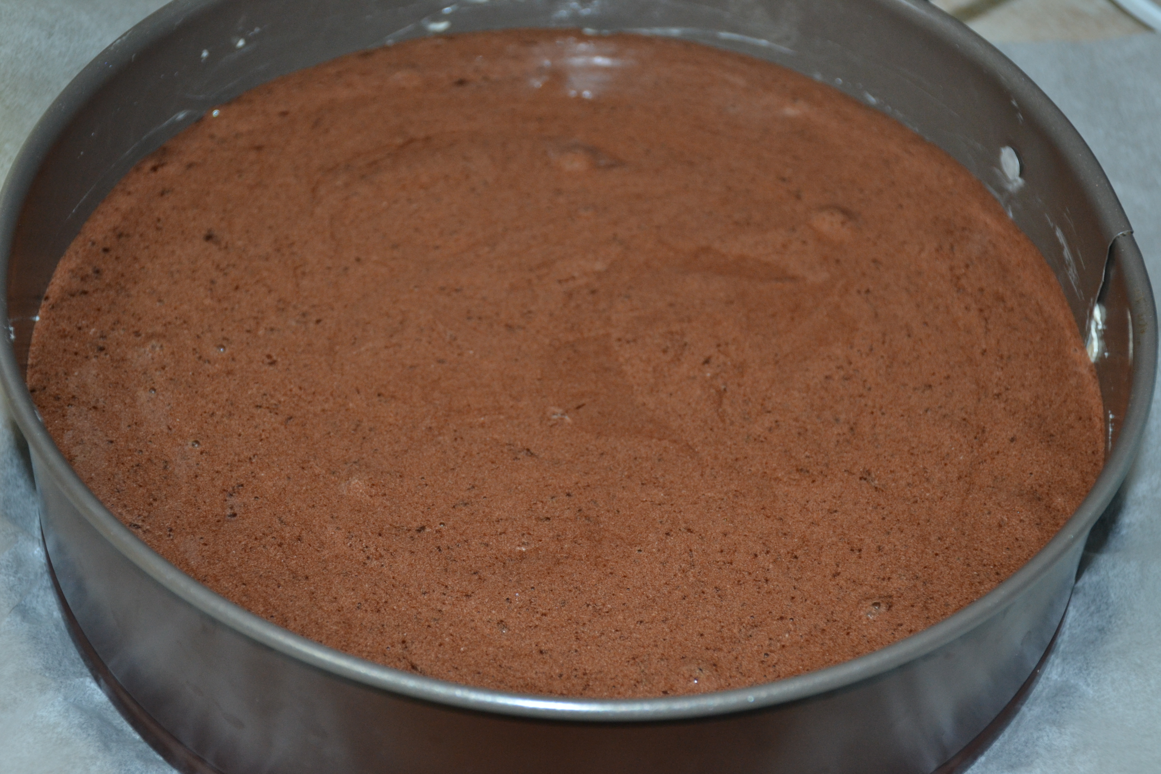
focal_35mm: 72
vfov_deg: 18.9
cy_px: 387
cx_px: 580
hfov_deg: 28.1
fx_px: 2322
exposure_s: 1/60
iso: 1000
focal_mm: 48
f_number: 4.5
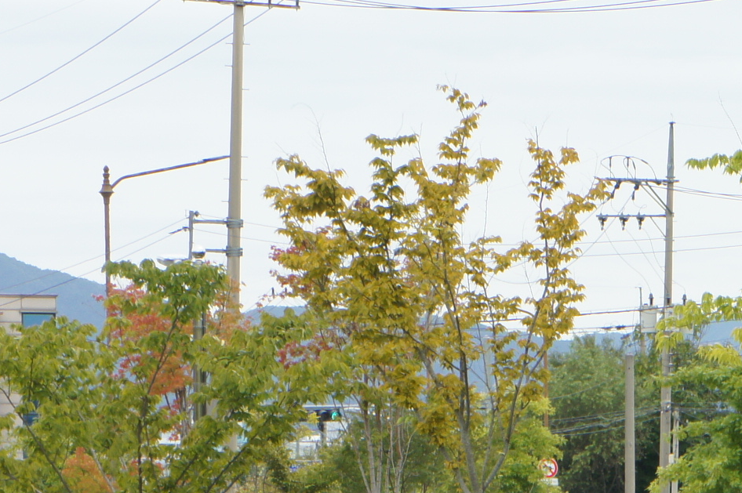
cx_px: 1011
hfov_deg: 7.0
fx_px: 6008
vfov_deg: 4.7
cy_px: 680
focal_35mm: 292
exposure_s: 1/200
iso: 200
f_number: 8
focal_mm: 55
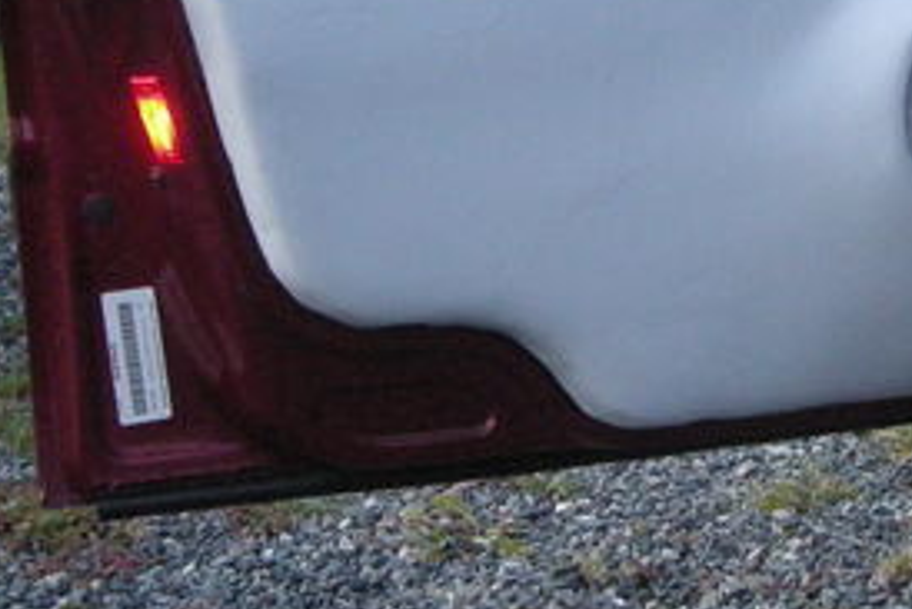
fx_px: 2154
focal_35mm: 85
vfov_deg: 15.7
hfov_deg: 23.5
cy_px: -23
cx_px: 752
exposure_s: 1/38.2
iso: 400
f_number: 2.8
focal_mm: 5.7
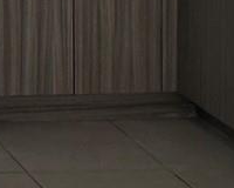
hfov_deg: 5.1
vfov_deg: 4.1
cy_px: -103
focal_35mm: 374
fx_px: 2590
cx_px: -109
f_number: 1.78
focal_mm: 6.86
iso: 160
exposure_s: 1/60
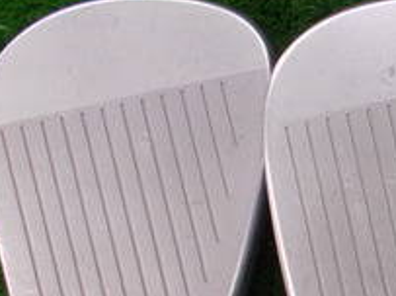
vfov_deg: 17.8
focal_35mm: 82
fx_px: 938
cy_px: 251
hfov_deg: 20.6
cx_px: 579
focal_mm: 4.6
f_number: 3.2
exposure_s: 1/25
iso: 140
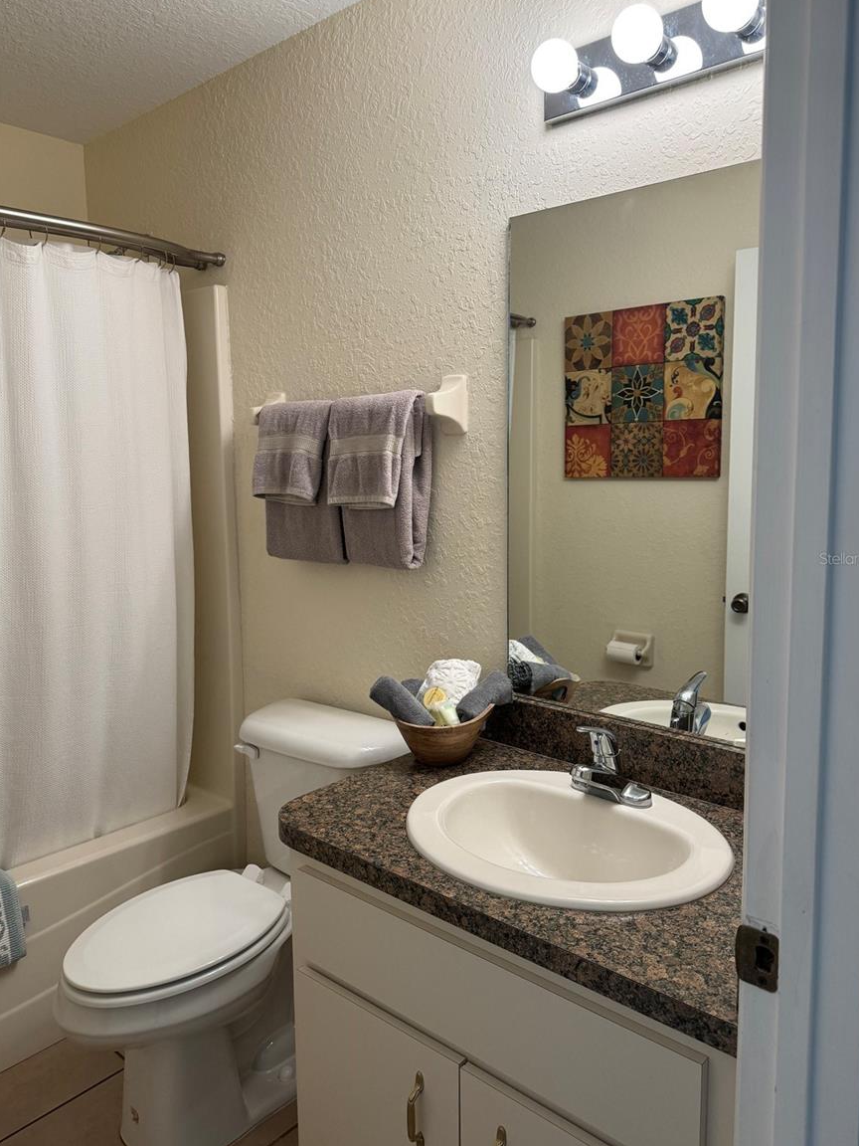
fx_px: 827
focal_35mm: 25
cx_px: 442
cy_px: 558
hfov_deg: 54.9
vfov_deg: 69.4
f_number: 1.78
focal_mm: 6.86
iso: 160
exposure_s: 1/120
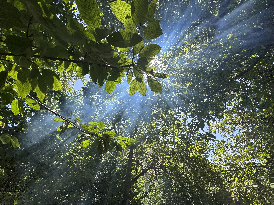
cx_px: 137
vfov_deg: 85.7
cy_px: 102
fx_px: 111
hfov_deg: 102.1
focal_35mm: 14
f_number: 2.2
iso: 40
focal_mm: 2.22
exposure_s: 1/779
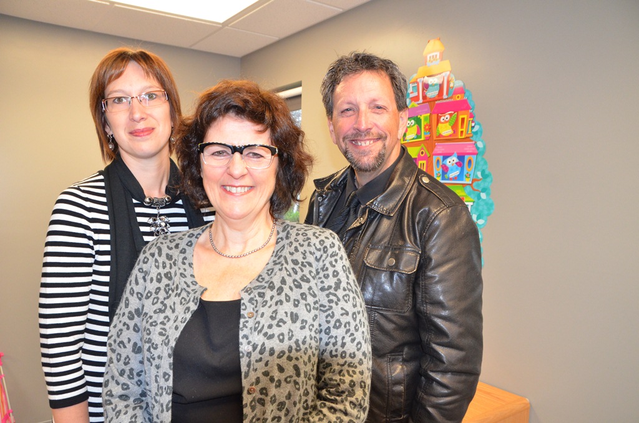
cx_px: 320
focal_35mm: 27
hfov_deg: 67.5
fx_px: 478
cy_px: 212
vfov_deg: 47.7
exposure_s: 1/60
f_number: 5.6
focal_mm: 18
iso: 1600
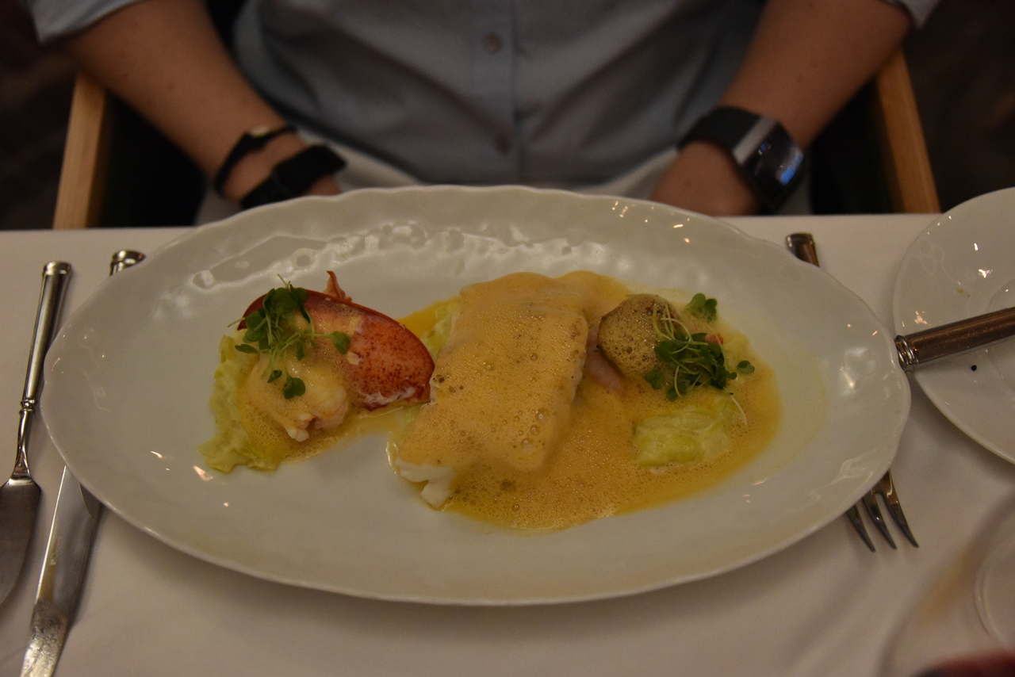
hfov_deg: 41.1
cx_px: 508
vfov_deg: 28.1
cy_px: 338
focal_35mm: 48
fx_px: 1354
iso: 5000
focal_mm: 48
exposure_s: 1/100
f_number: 4.2
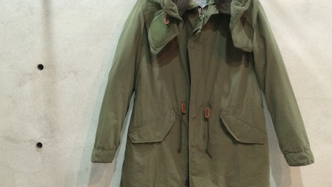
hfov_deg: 50.2
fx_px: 352
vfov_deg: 29.7
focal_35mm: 40
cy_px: 96
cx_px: 198
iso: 320
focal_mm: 4.15
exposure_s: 1/17
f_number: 2.2
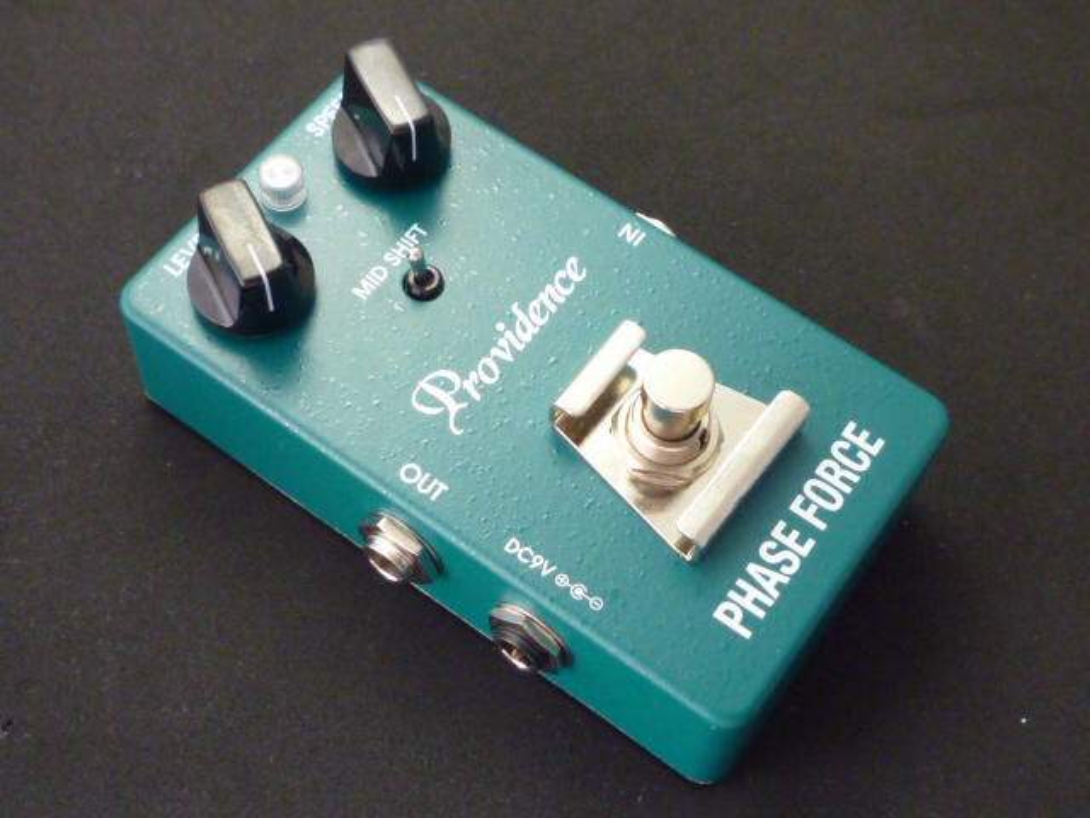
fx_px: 1574
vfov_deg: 29.1
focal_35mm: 50
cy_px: 409
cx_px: 545
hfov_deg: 38.2
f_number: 2.8
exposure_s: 1/30
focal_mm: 4.5
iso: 250
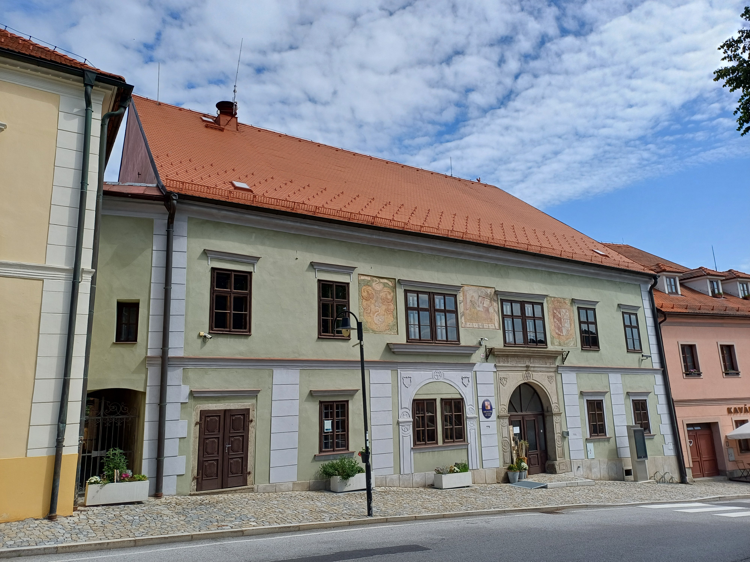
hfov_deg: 69.4
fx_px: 542
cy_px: 281
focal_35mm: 25
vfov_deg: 54.9
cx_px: 375
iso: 50
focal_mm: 4.65
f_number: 1.8
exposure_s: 1/1353
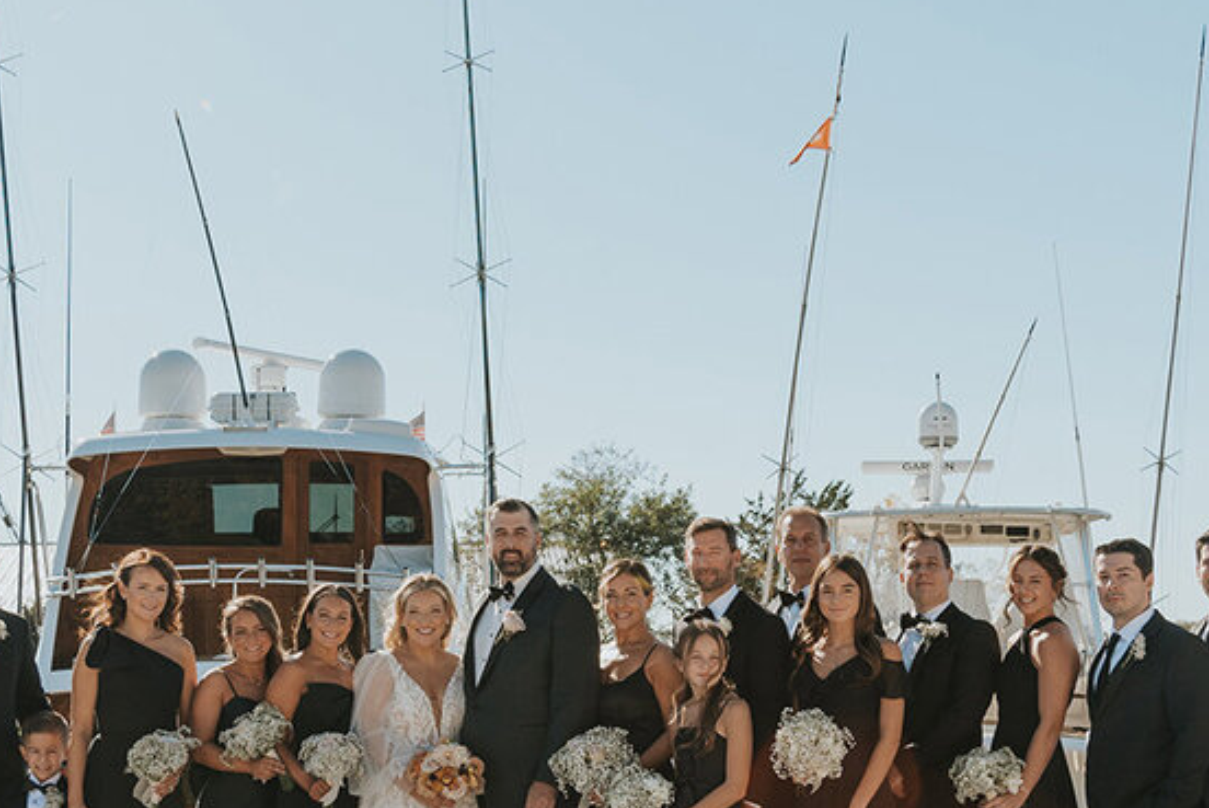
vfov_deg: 21.6
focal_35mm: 63
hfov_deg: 31.8
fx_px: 2117
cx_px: 530
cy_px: 446
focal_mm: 29
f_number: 5
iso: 250
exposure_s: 1/1600
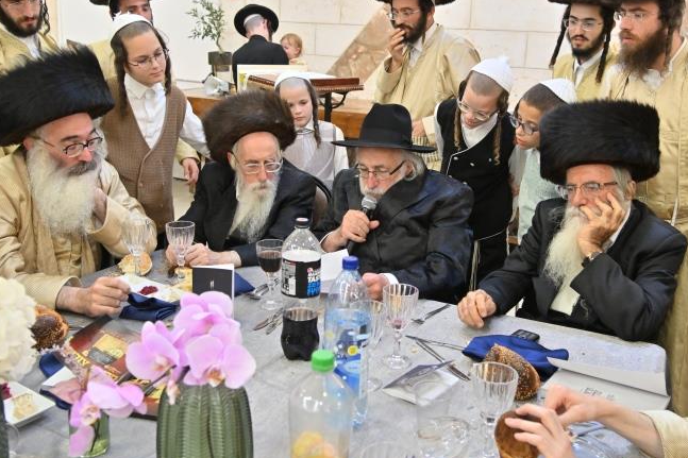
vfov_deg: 34.9
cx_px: 367
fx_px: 726
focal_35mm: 38
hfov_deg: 50.7
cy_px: 190
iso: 800
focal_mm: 24
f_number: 4
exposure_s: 1/160
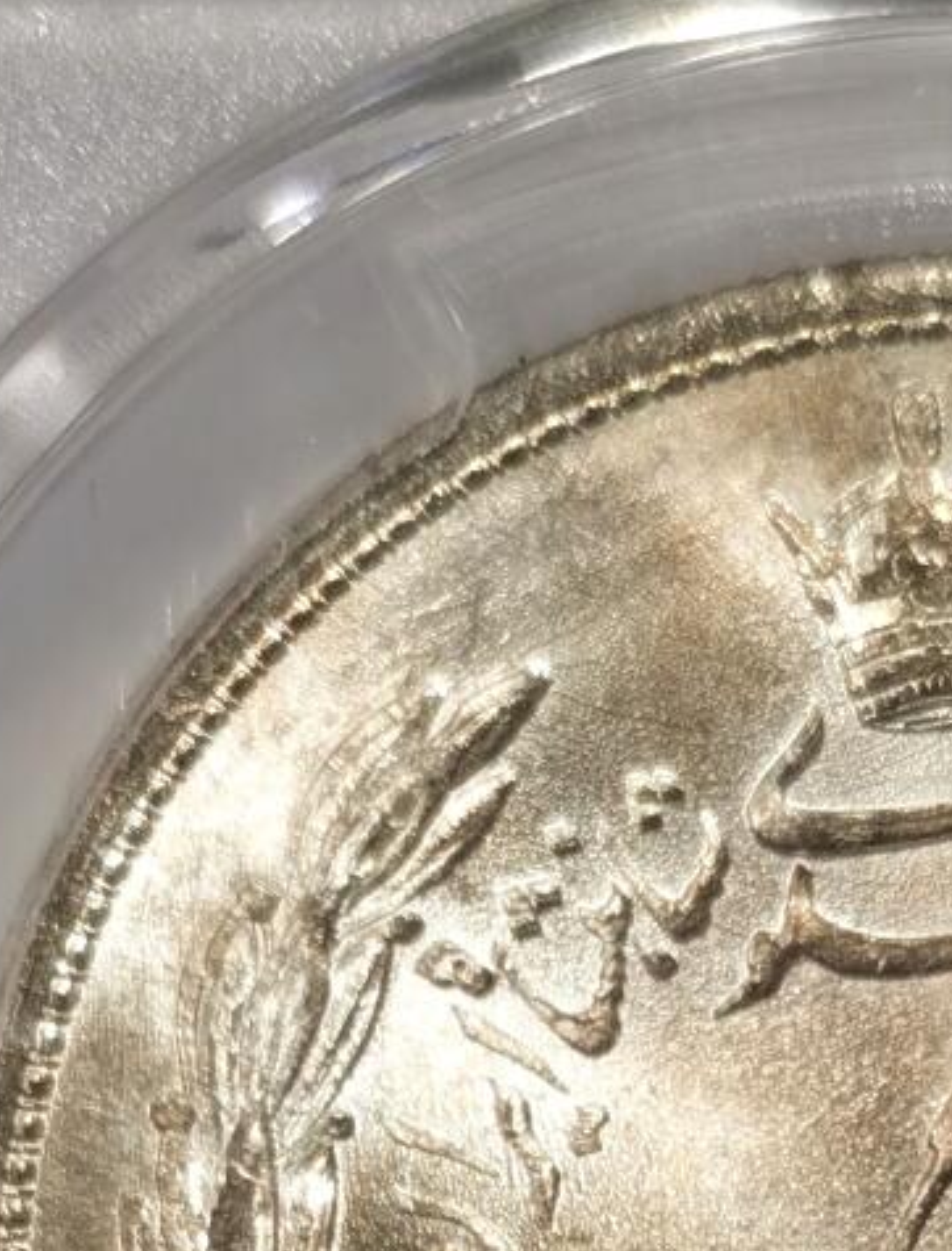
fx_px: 7415
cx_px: 999
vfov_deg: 9.3
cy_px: 2003
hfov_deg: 7.3
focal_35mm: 204
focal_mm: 5.56
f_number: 16
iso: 64
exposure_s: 1/100
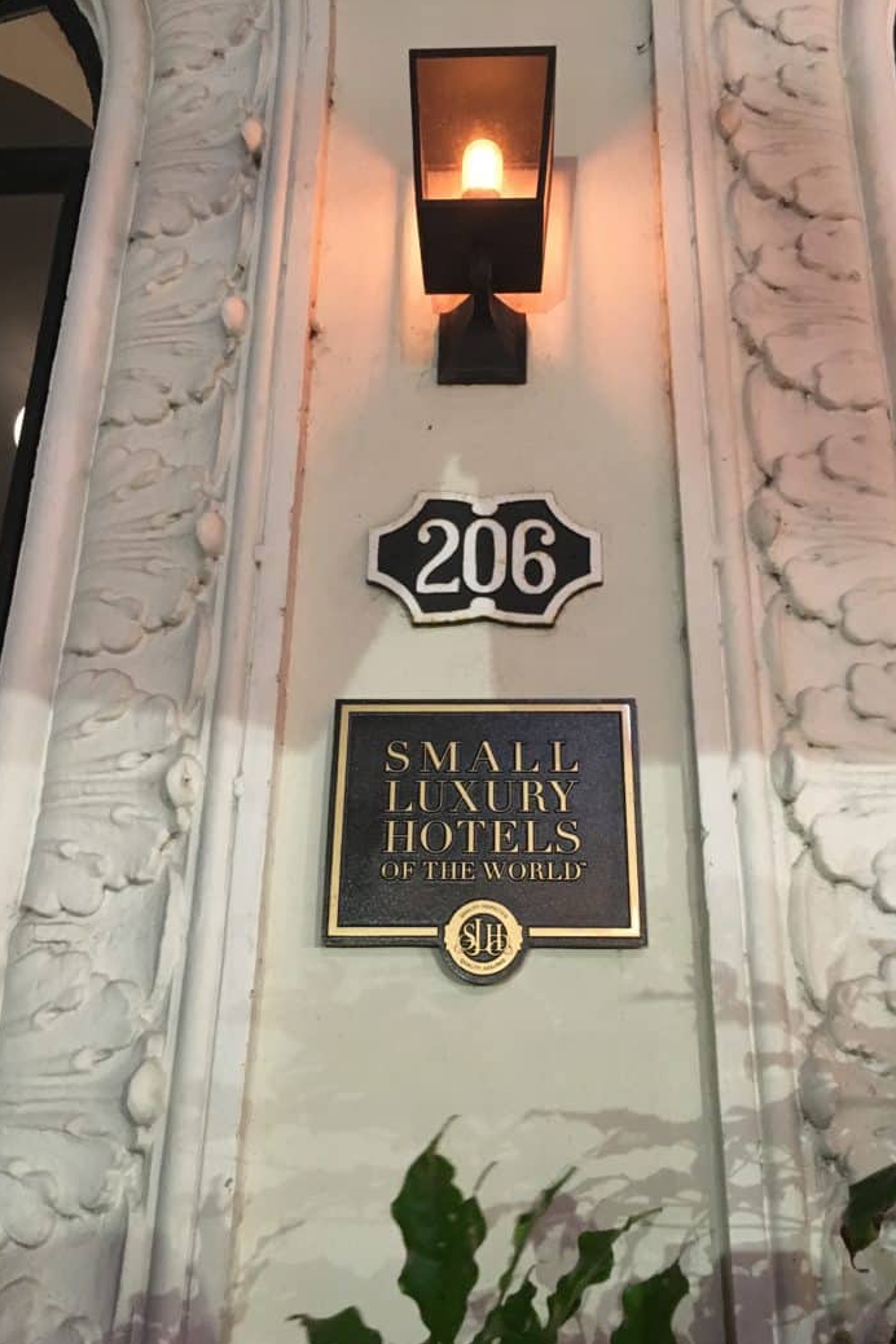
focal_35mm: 31
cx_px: 473
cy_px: 686
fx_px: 1157
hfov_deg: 42.3
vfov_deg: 60.3
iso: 250
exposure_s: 1/15
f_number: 2.2
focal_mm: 4.15
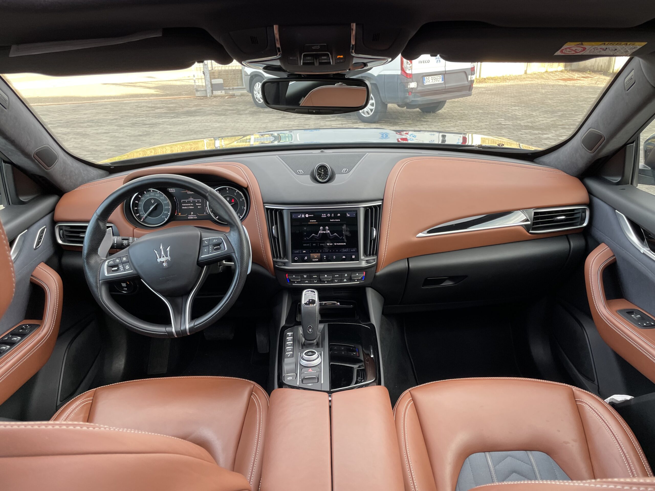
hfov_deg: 67.3
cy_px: 246
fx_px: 492
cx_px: 328
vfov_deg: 53.1
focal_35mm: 26
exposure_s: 1/121
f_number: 1.6
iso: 64
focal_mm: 4.2
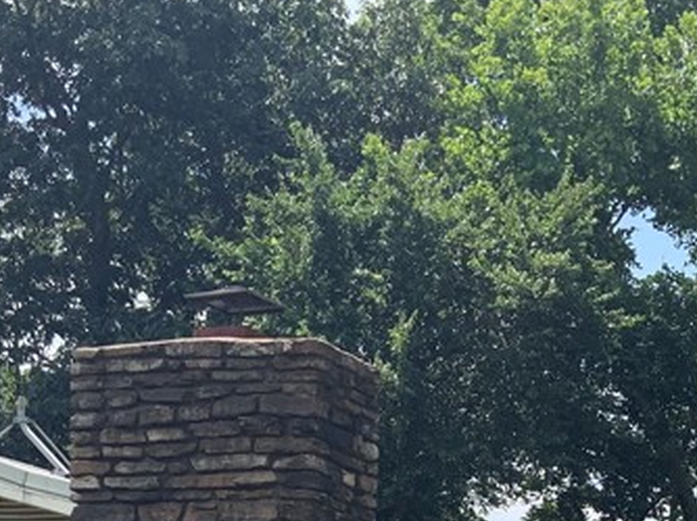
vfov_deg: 15.4
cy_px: 769
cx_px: 513
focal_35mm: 89
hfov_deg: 21.9
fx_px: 1791
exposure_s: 1/912
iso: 16
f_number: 1.8
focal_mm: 3
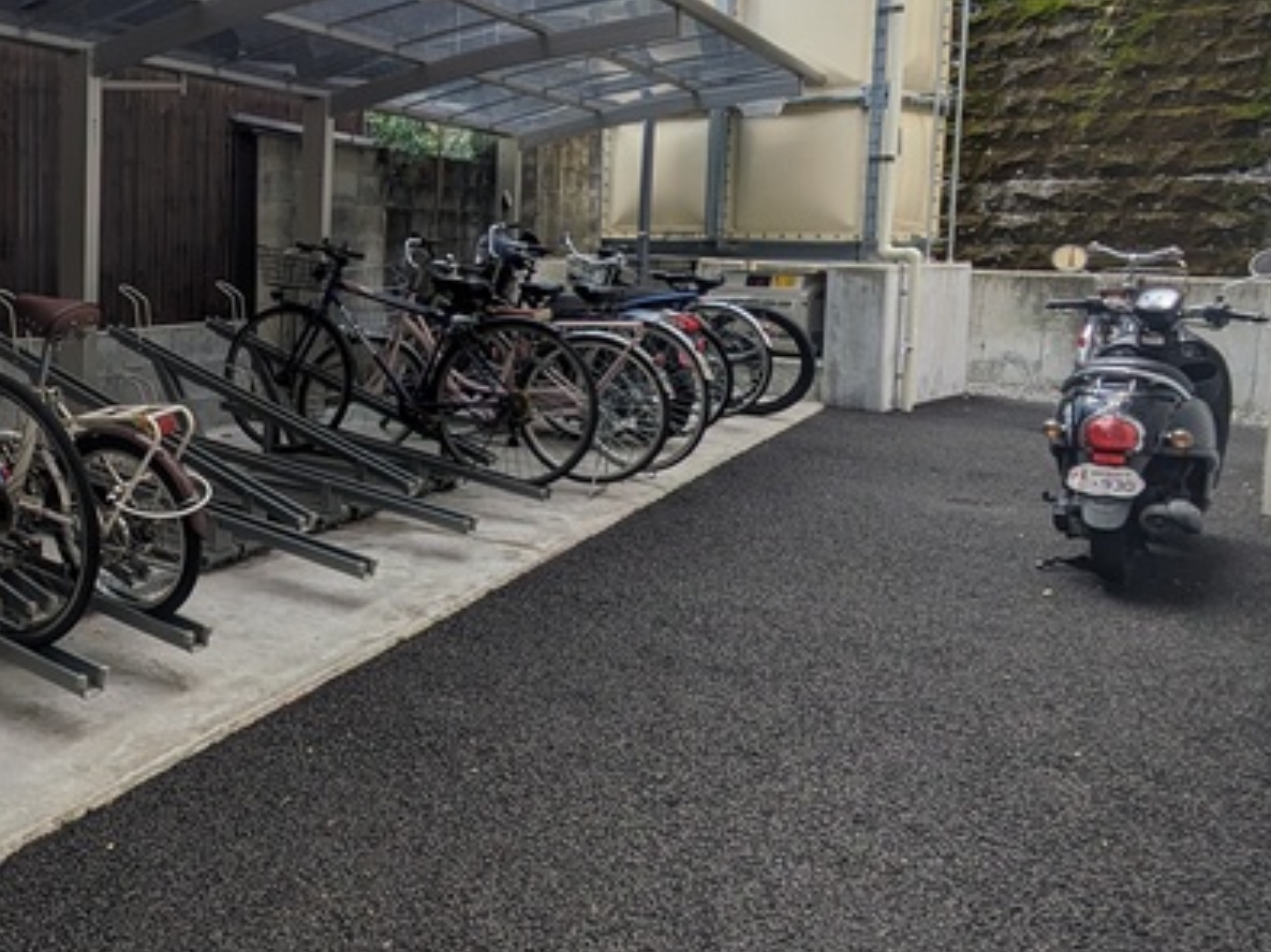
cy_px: 315
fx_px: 1248
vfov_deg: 41.2
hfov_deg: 48.1
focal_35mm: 34
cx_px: 117
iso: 40
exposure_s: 1/158
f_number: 2.2
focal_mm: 1.83
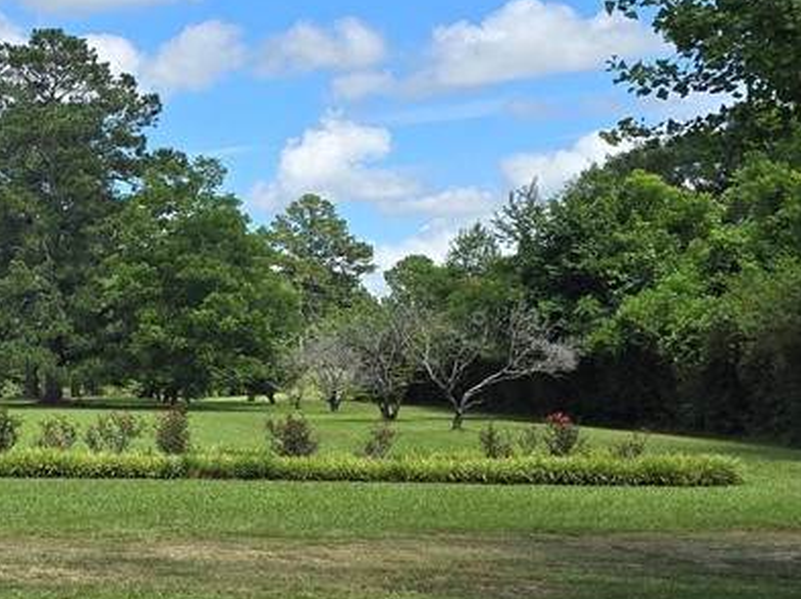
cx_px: -171
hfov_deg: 28.0
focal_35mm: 60
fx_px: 1387
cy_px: 332
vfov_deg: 24.4
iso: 12
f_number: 1.7
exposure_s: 1/667
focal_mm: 6.3
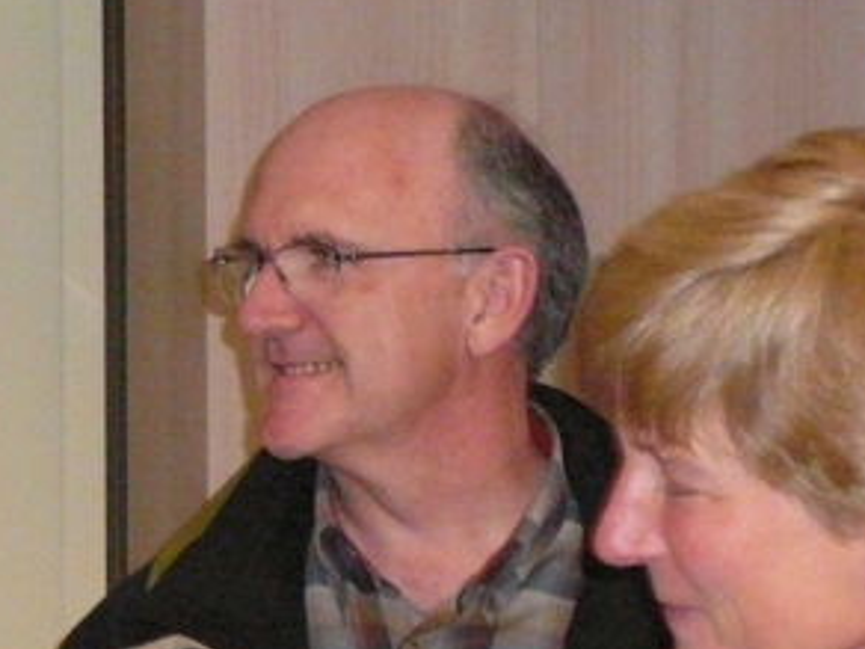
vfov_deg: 5.7
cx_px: 569
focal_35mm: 263
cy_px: 412
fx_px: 6572
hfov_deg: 7.5
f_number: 3.9
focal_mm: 19
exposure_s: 1/30
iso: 800
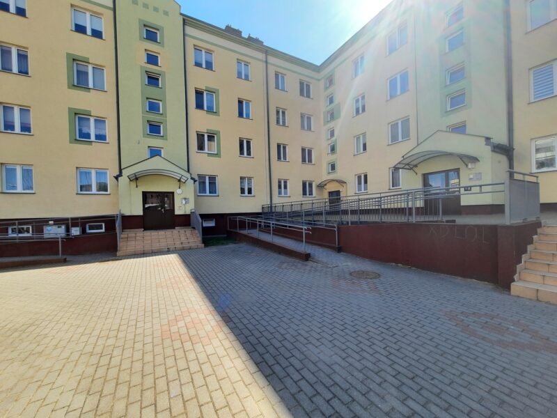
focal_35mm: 13
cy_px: 209
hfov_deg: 106.2
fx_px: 209
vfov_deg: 89.9
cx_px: 278
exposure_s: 1/263
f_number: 2.2
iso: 40
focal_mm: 1.74
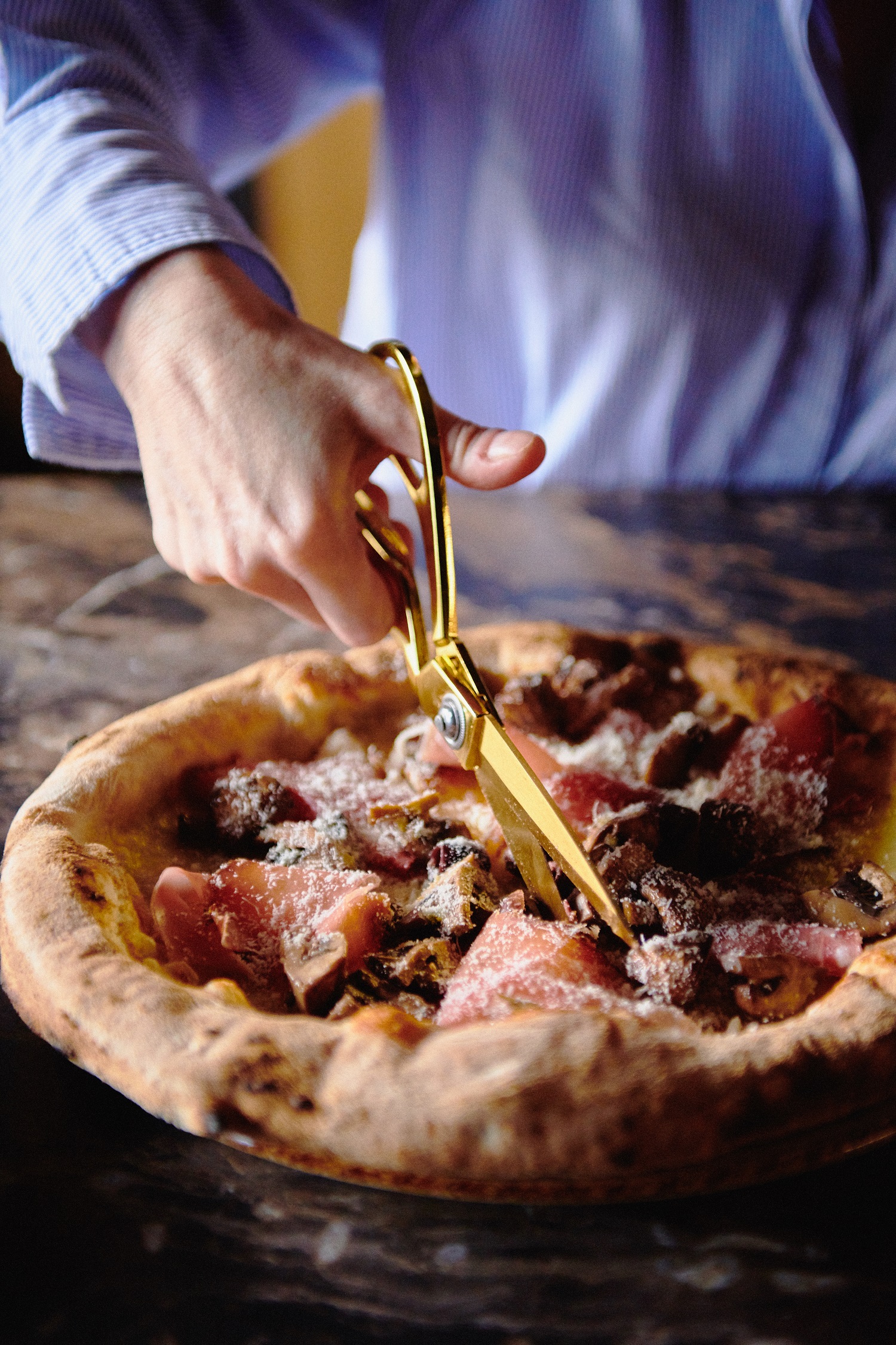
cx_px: 448
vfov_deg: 28.8
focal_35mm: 70
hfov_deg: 19.5
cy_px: 672
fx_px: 2613
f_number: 2.8
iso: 400
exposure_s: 1/250
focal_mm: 70
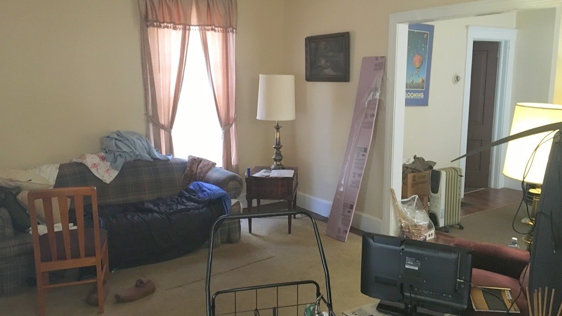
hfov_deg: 61.0
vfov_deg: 36.7
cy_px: 152
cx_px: 280
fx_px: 477
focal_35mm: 32
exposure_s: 1/30
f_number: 2.2
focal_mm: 4.15
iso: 160
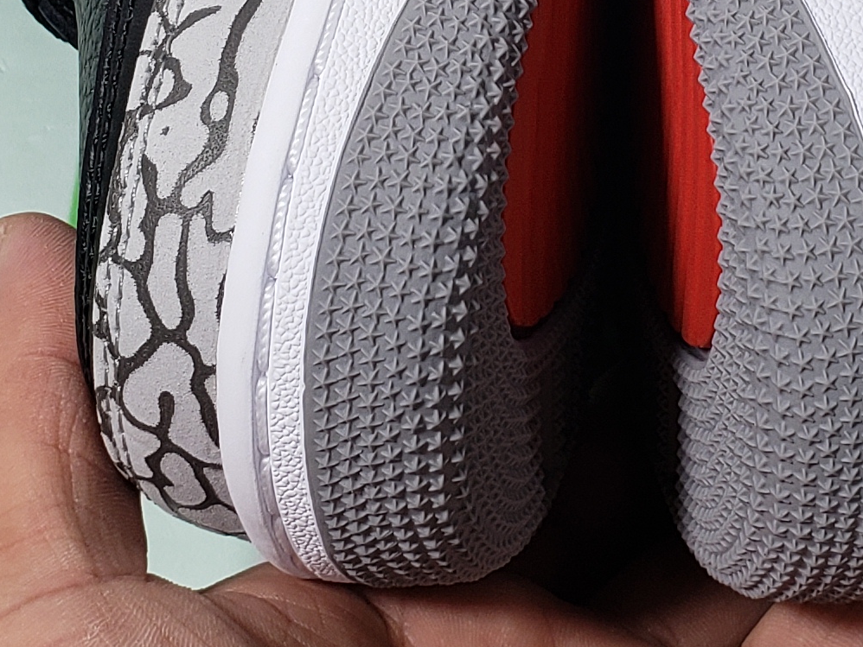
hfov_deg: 18.7
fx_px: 2618
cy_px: -127
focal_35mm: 105
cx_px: 579
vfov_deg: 13.7
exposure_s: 1/188
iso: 50
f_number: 2.4
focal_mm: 4.3
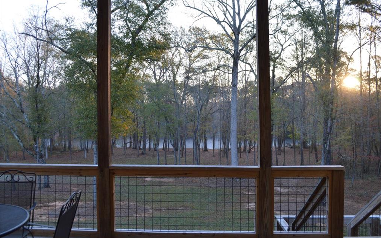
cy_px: 110
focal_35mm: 31
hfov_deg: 61.2
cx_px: 192
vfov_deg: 40.5
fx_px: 322
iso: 400
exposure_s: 1/125
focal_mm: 20
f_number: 5.6
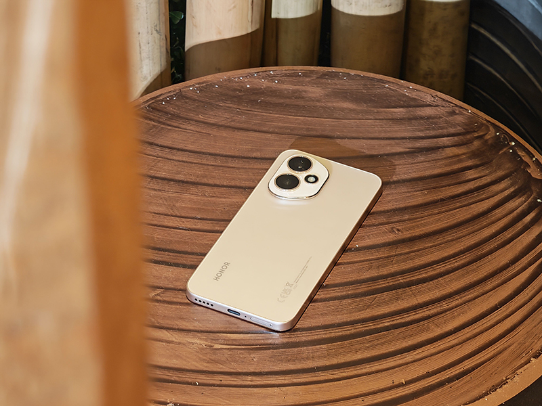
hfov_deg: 13.7
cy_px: 203
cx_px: 271
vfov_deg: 10.3
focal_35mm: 144
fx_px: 2255
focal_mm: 15.38
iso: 1600
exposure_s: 1/60
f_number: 2.6
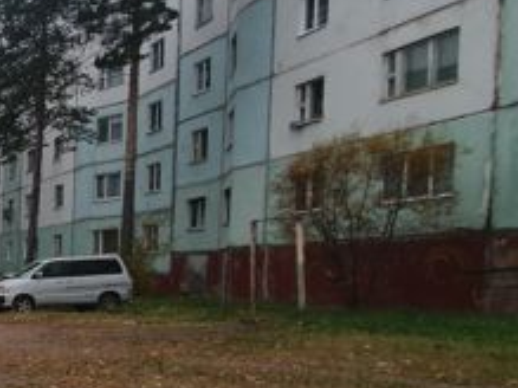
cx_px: -237
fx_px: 568
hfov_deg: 30.4
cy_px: 303
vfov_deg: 36.6
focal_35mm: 38
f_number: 2.2
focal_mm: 1.8
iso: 50
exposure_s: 1/50
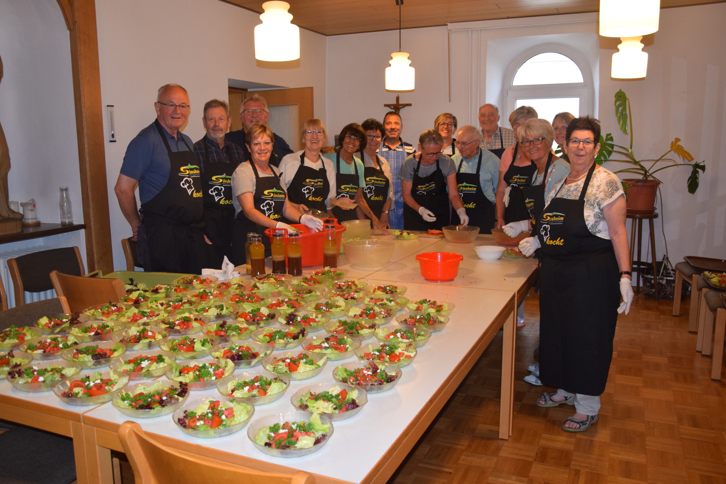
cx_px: 363
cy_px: 242
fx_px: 635
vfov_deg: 41.7
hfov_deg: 59.5
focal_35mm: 32
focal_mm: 21
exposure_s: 1/100
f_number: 5
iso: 800
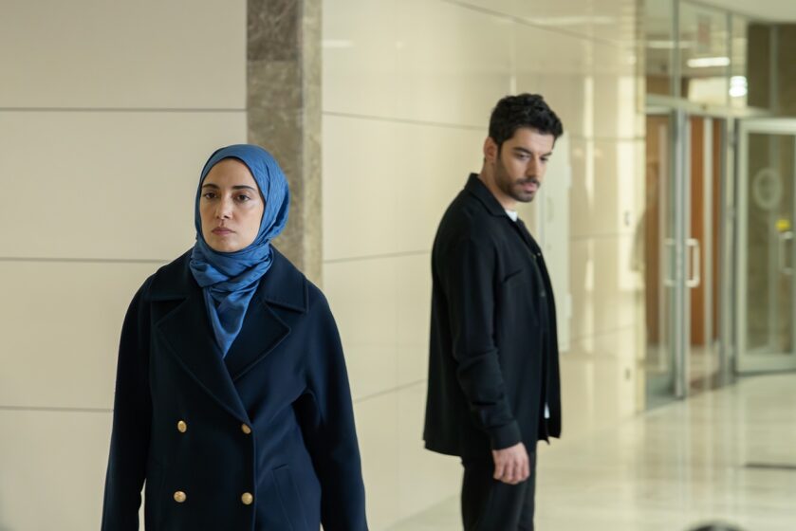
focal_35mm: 112
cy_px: 266
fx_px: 2477
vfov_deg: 12.2
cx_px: 398
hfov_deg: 18.3
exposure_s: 1/100
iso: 2000
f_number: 4
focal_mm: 75
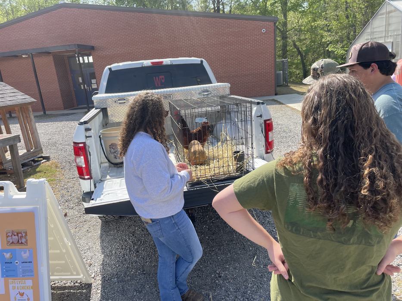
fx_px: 302
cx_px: 201
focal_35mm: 26
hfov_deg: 67.3
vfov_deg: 53.1
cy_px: 150
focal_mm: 4.2
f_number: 1.6
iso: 32
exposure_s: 1/1335
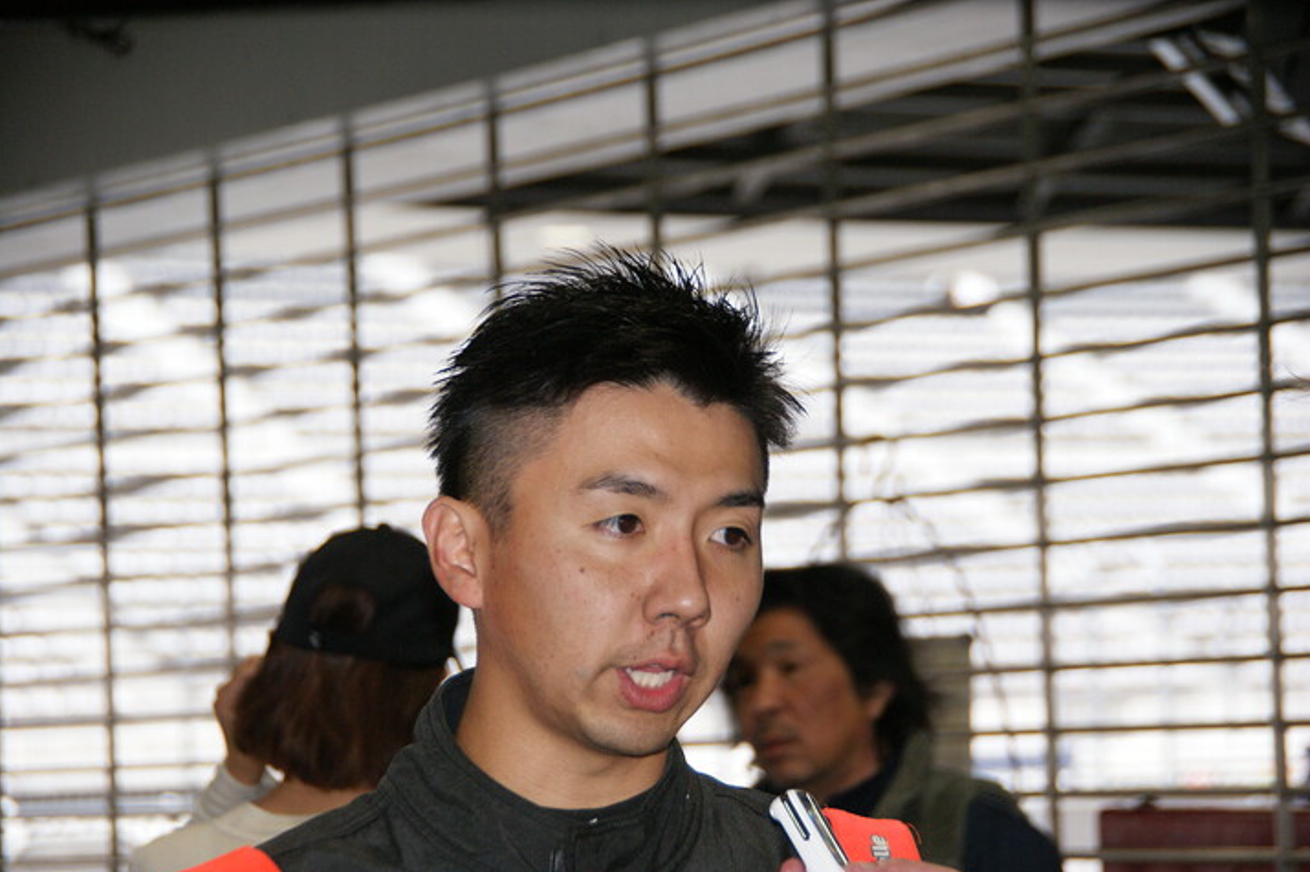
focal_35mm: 136
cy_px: 438
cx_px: 656
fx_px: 4946
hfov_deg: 15.1
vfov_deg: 10.1
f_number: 5.6
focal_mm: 90
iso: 400
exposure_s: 1/160
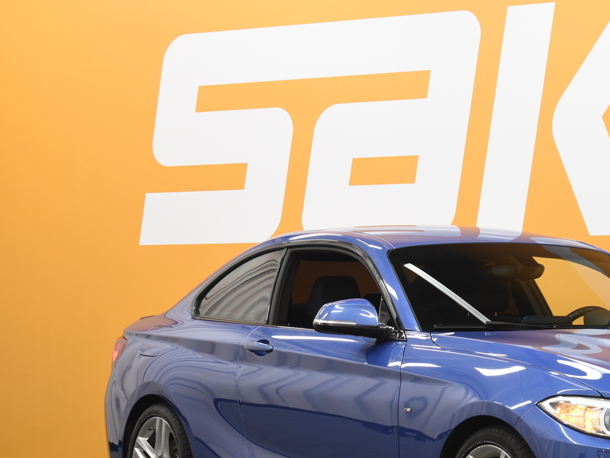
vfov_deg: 11.1
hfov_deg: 14.7
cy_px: 306
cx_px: 523
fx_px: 2344
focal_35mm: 133
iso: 200
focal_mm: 52
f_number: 5.6
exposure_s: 1/3
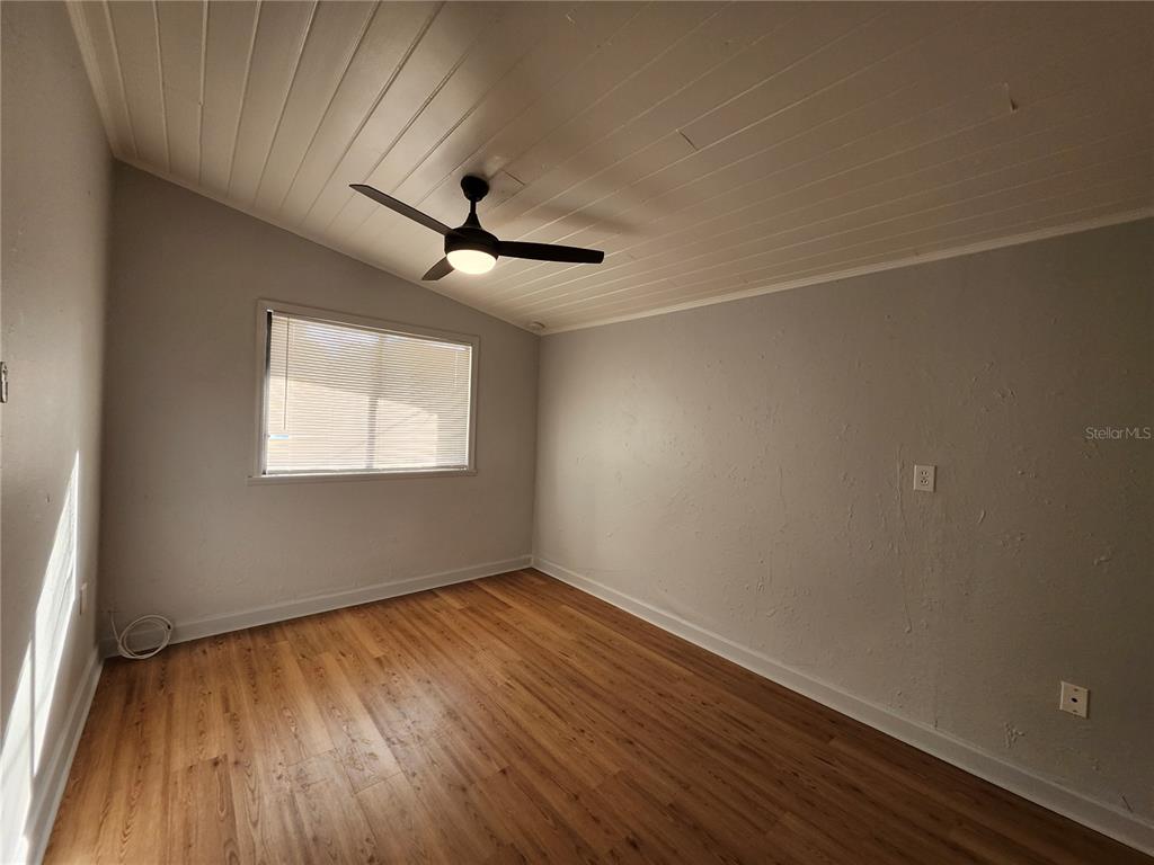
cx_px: 577
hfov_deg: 106.2
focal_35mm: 13
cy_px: 432
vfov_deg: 89.9
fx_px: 433
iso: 64
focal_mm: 1.74
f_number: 2.2
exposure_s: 1/120
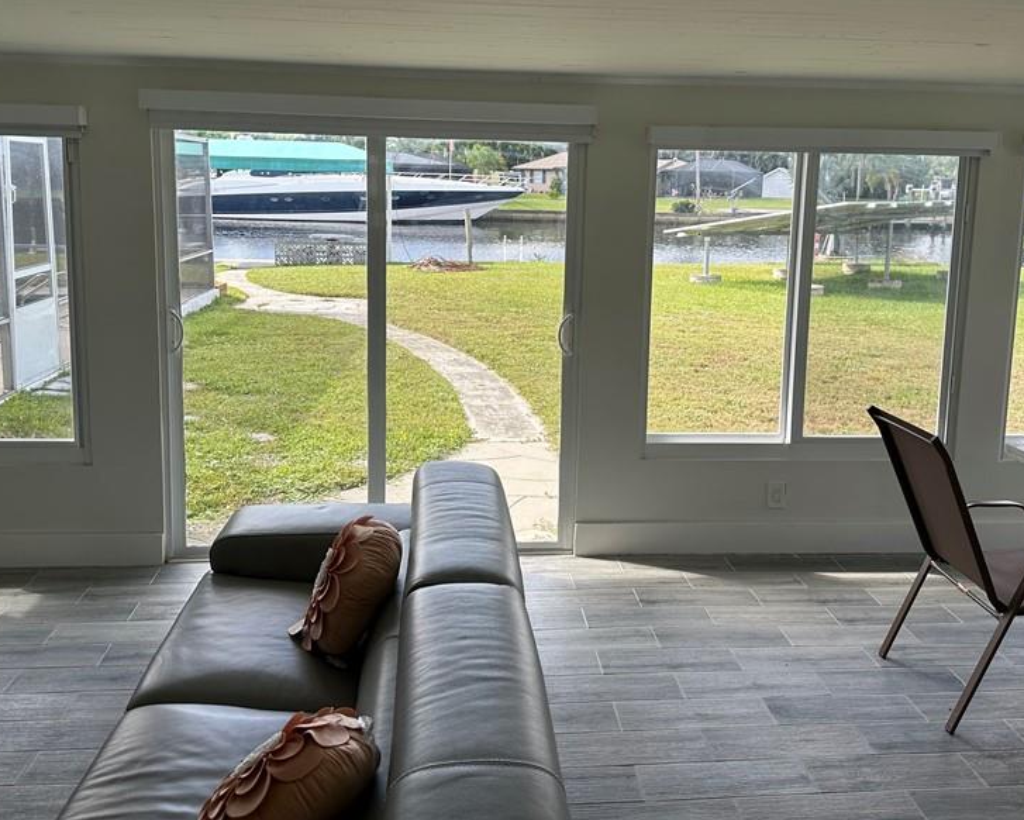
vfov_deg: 44.3
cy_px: 325
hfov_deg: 54.2
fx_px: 1000
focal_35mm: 33
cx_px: 521
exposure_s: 1/409
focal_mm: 6.86
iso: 80
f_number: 1.78
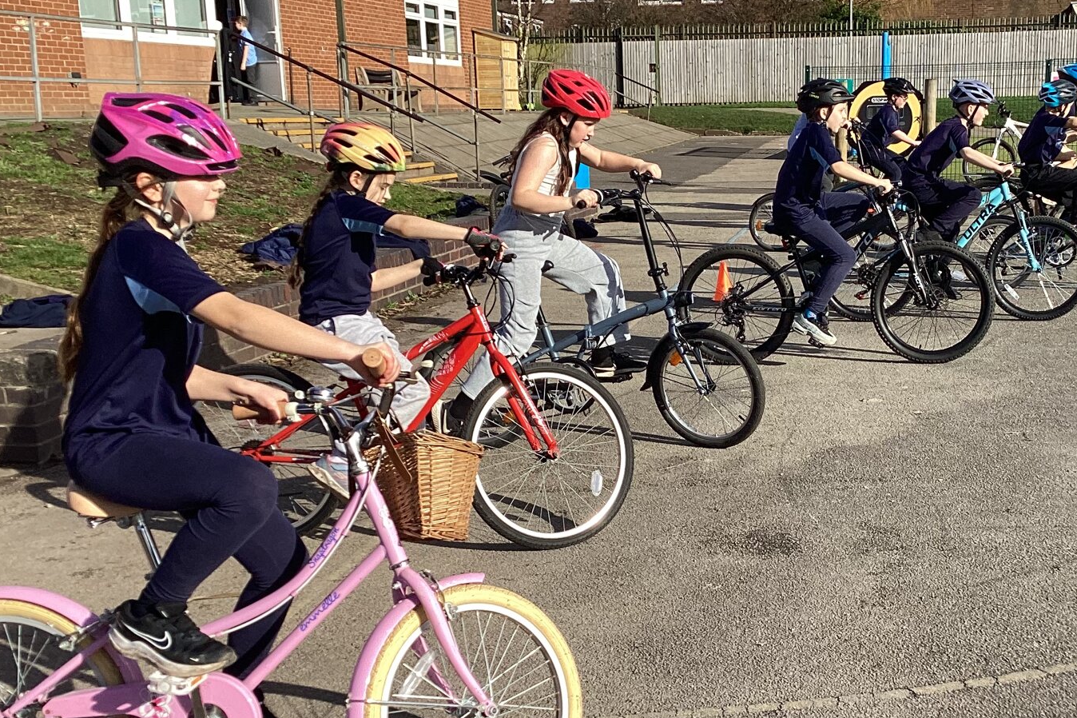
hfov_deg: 39.8
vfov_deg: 27.4
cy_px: 445
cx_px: 725
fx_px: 1465
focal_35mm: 49
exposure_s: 1/1199
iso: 25
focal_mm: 3.3
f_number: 2.4
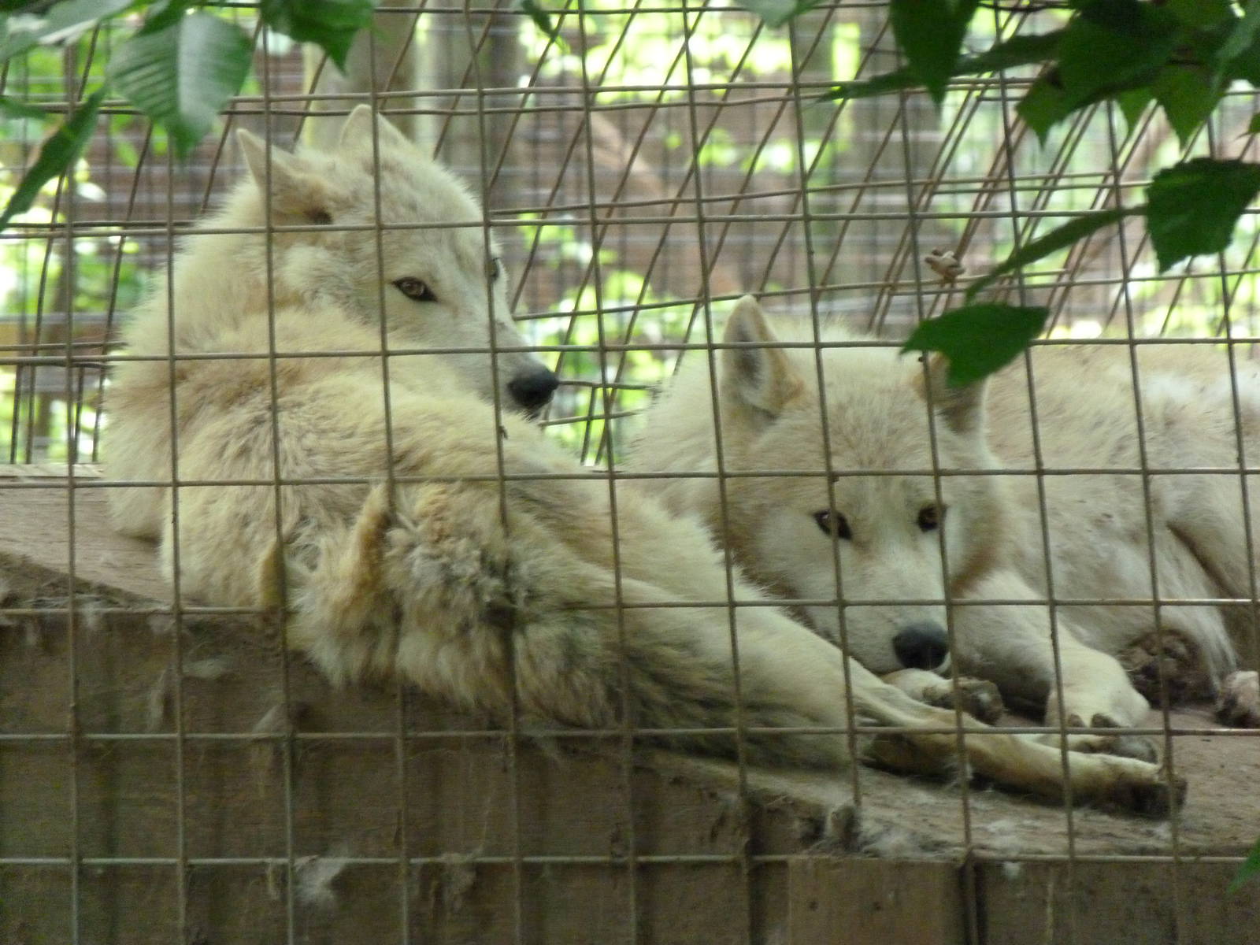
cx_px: 630
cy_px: 472
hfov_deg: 4.2
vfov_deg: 3.1
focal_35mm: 475
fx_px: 17290
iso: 800
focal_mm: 85.4
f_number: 4.5
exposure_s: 1/80
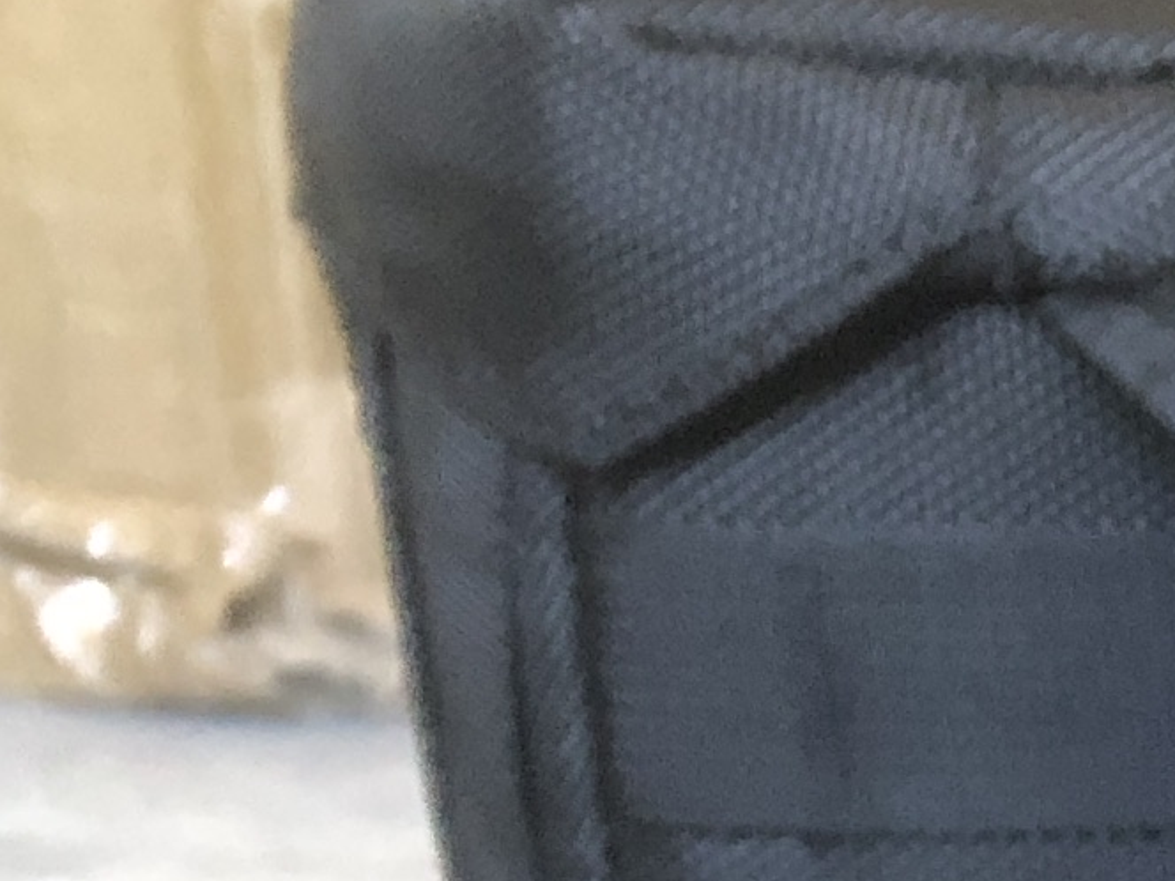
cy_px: 2328
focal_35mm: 170
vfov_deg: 7.9
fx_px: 5770
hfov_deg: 9.7
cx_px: 3199
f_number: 1.8
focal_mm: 4
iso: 100
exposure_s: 1/11
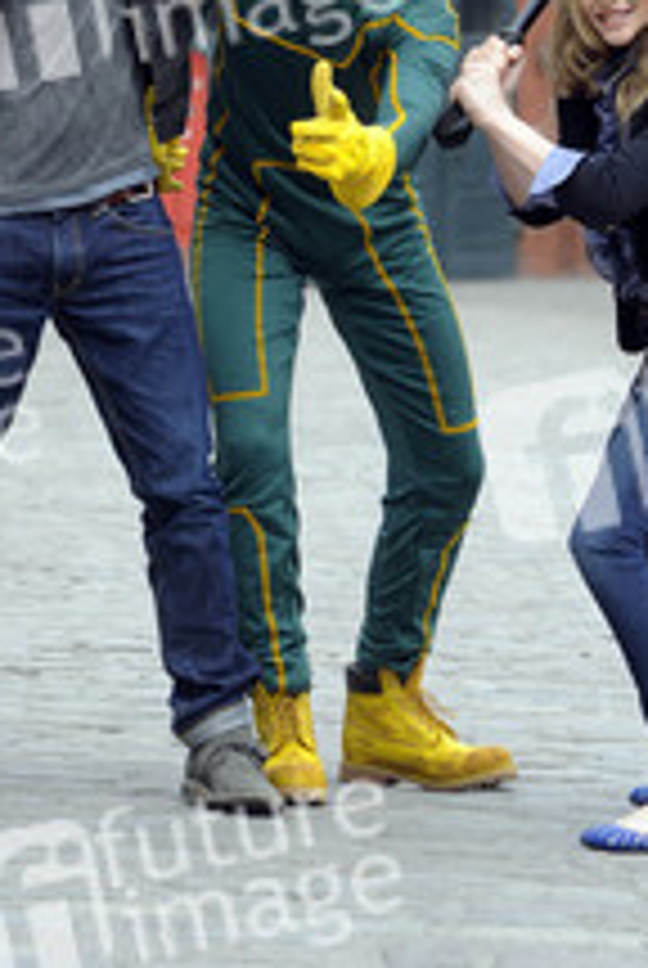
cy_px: 212
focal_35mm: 269
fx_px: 7239
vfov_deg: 7.6
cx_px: 302
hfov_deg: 5.1
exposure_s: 1/250
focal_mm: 145
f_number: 8
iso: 320
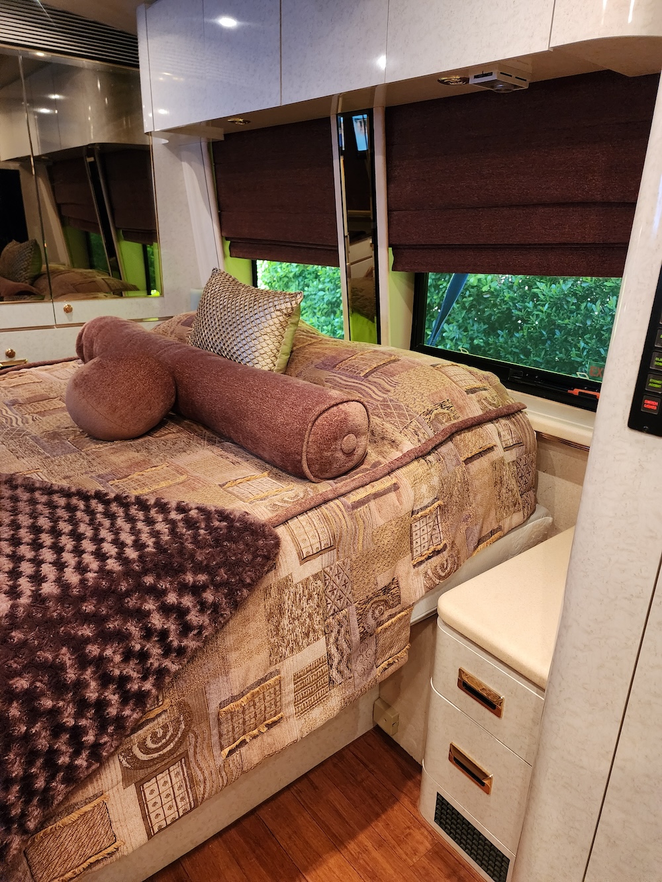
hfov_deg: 58.9
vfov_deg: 73.9
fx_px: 586
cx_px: 331
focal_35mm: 23
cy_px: 441
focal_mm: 6.4
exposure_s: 1/60
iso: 800
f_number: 1.8
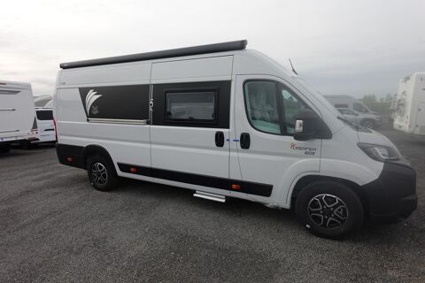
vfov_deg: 61.9
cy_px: 142
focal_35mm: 20
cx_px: 212
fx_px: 236
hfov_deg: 84.0
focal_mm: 7.6
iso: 125
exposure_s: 1/2000
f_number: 2
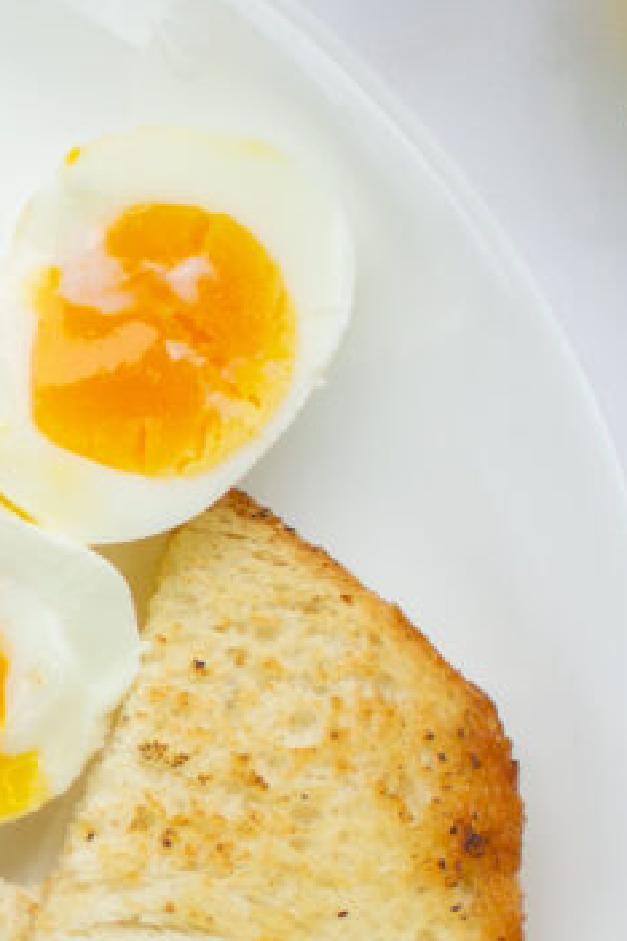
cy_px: 807
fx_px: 5855
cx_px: -445
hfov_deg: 6.0
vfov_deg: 9.2
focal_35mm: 224
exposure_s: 1/60
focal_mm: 35
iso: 200
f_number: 4
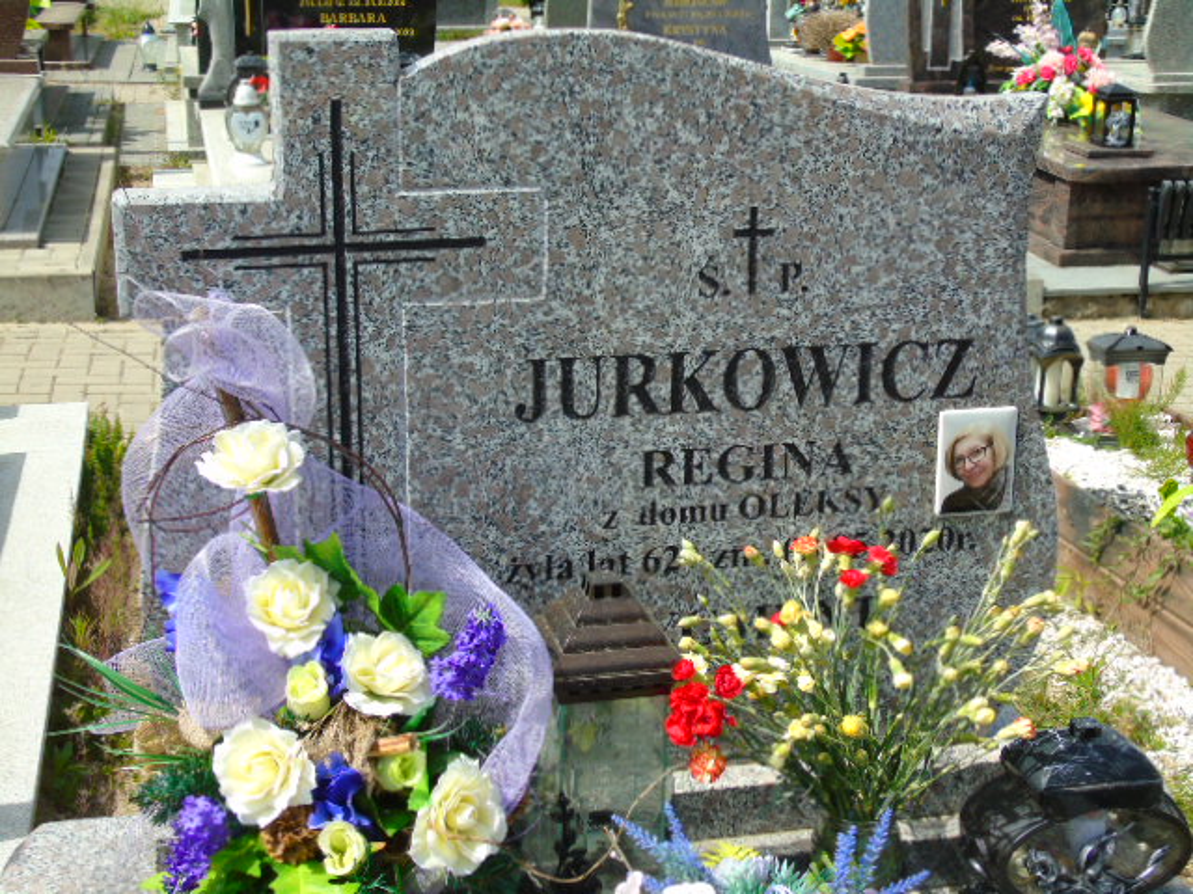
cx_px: 596
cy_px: 447
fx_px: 1861
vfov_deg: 27.0
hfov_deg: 35.5
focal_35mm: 54
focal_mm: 9.6
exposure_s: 1/640
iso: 80
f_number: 4.3
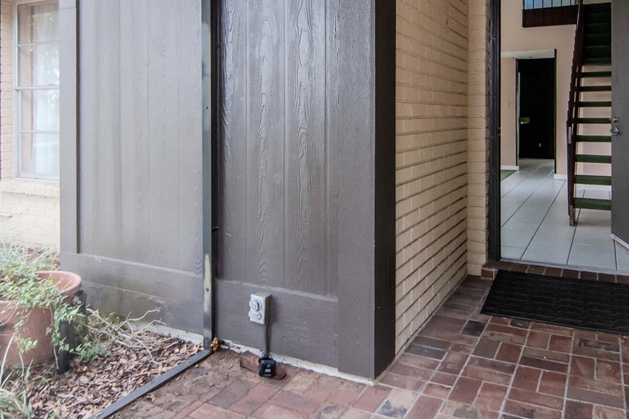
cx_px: 339
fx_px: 486
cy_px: 119
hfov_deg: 65.7
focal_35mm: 28
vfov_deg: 45.4
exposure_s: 1/25
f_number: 7.1
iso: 1000
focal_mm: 11
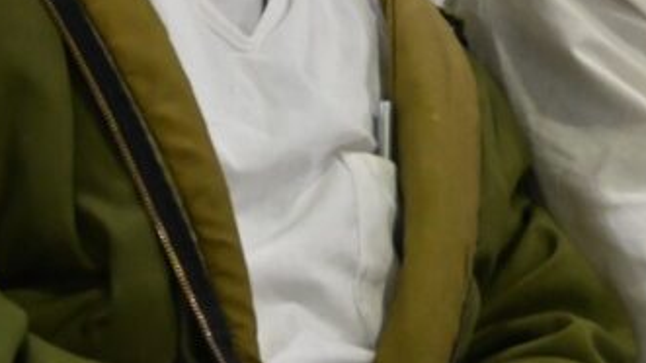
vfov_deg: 6.9
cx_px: 507
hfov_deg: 12.3
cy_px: -1
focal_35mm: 175
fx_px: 2997
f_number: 5.3
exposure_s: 1/60
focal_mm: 36
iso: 3600
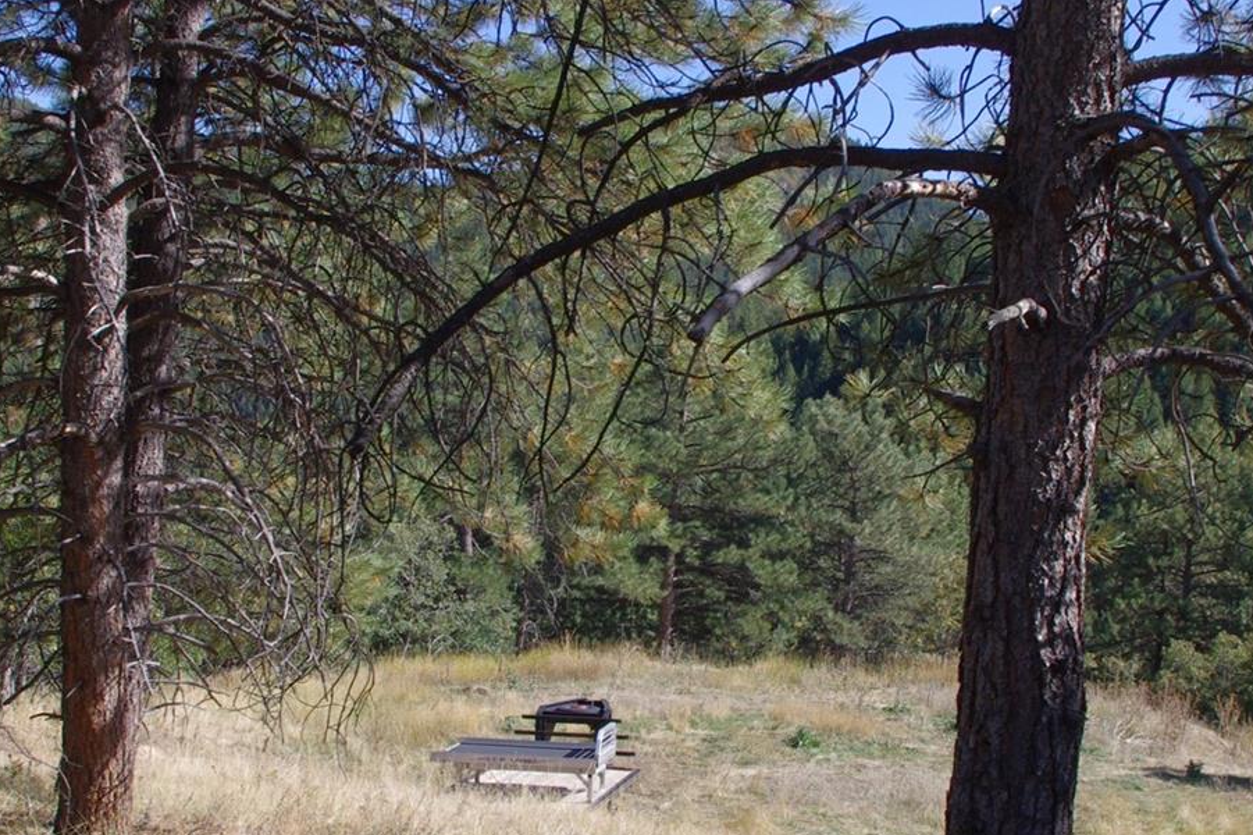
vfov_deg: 24.5
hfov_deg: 36.2
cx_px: 595
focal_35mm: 55
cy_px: 514
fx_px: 1914
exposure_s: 1/400
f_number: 9
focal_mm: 21.25
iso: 400
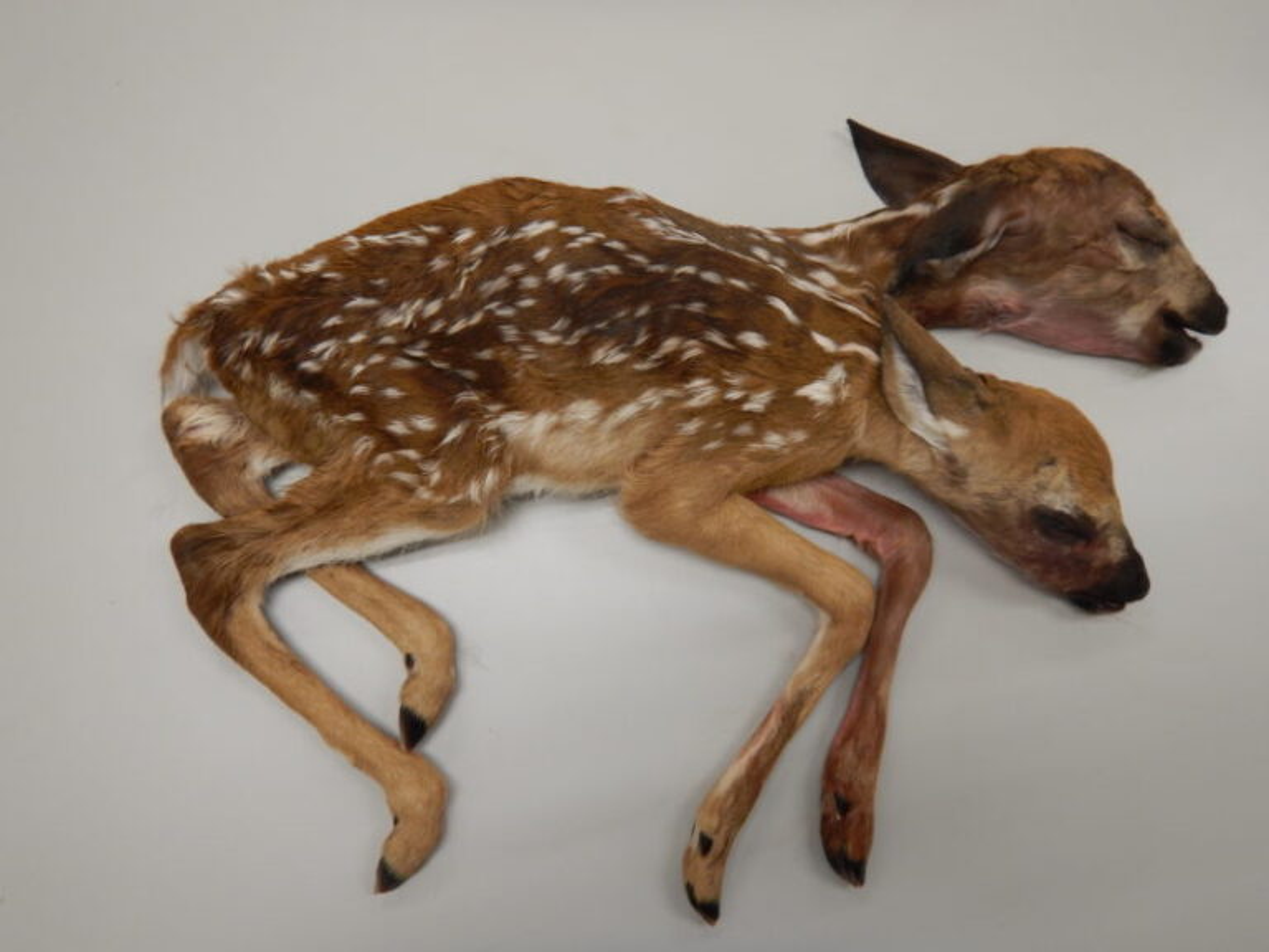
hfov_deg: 67.3
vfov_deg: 53.1
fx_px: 953
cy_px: 476
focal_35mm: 26
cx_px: 634
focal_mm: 4.7
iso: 125
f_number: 2.8
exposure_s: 1/40
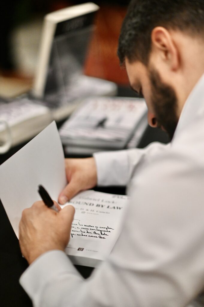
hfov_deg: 16.0
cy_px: 154
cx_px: 102
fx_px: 724
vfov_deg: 23.9
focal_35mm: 85
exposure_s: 1/8000
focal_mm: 85
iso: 5000
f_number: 1.4
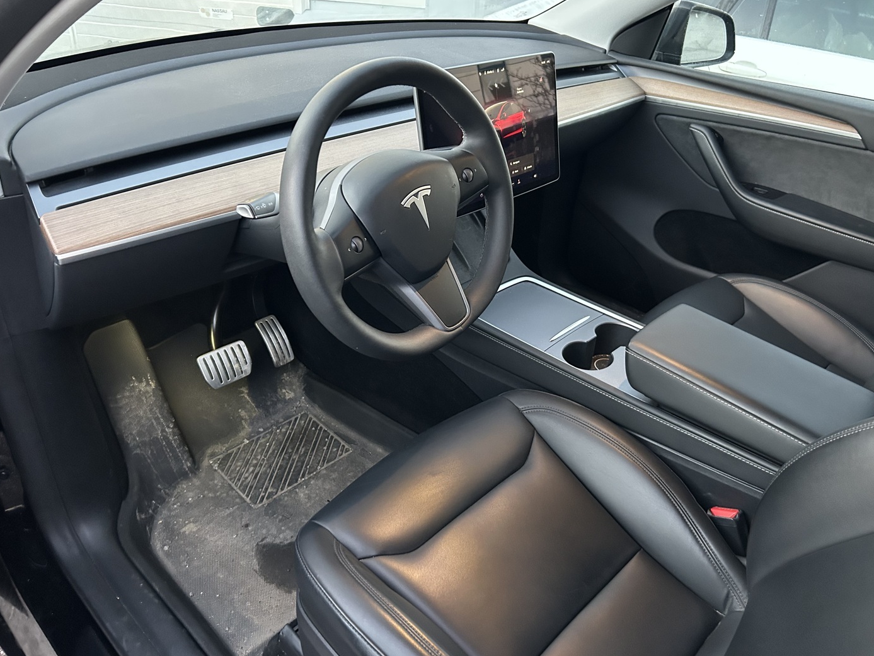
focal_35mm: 27
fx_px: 682
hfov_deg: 65.3
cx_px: 449
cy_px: 319
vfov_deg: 51.3
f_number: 1.5
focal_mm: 5.7
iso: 640
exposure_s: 1/36
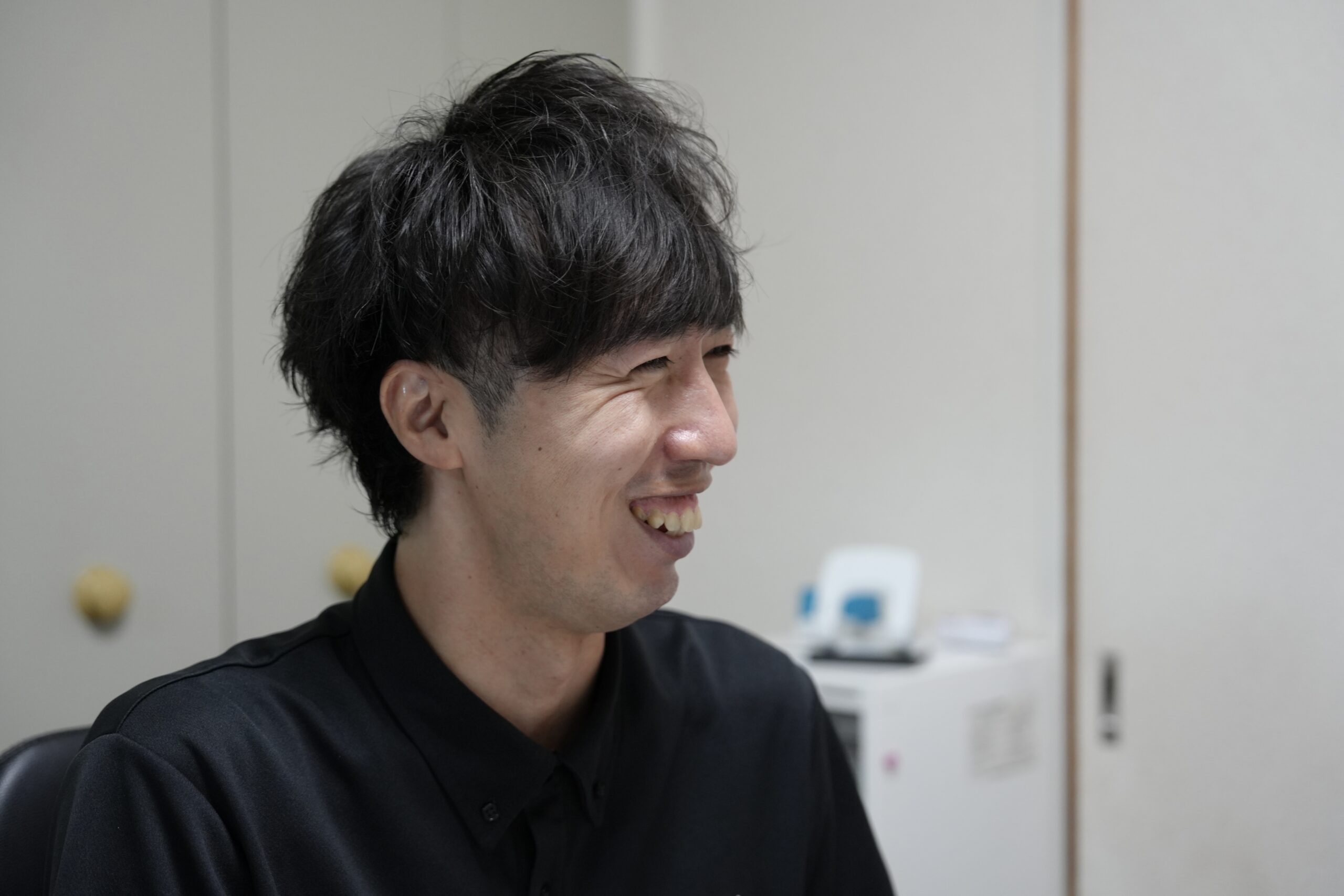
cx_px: 672
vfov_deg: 27.0
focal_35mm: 50
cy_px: 448
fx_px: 1867
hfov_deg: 39.6
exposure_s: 1/250
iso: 1600
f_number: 2.8
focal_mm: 50
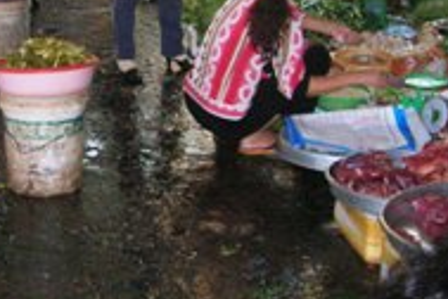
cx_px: 45
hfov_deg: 23.5
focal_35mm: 84
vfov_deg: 16.2
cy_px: 74
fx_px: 1045
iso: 144
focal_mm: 5.7
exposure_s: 1/60.1
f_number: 2.9
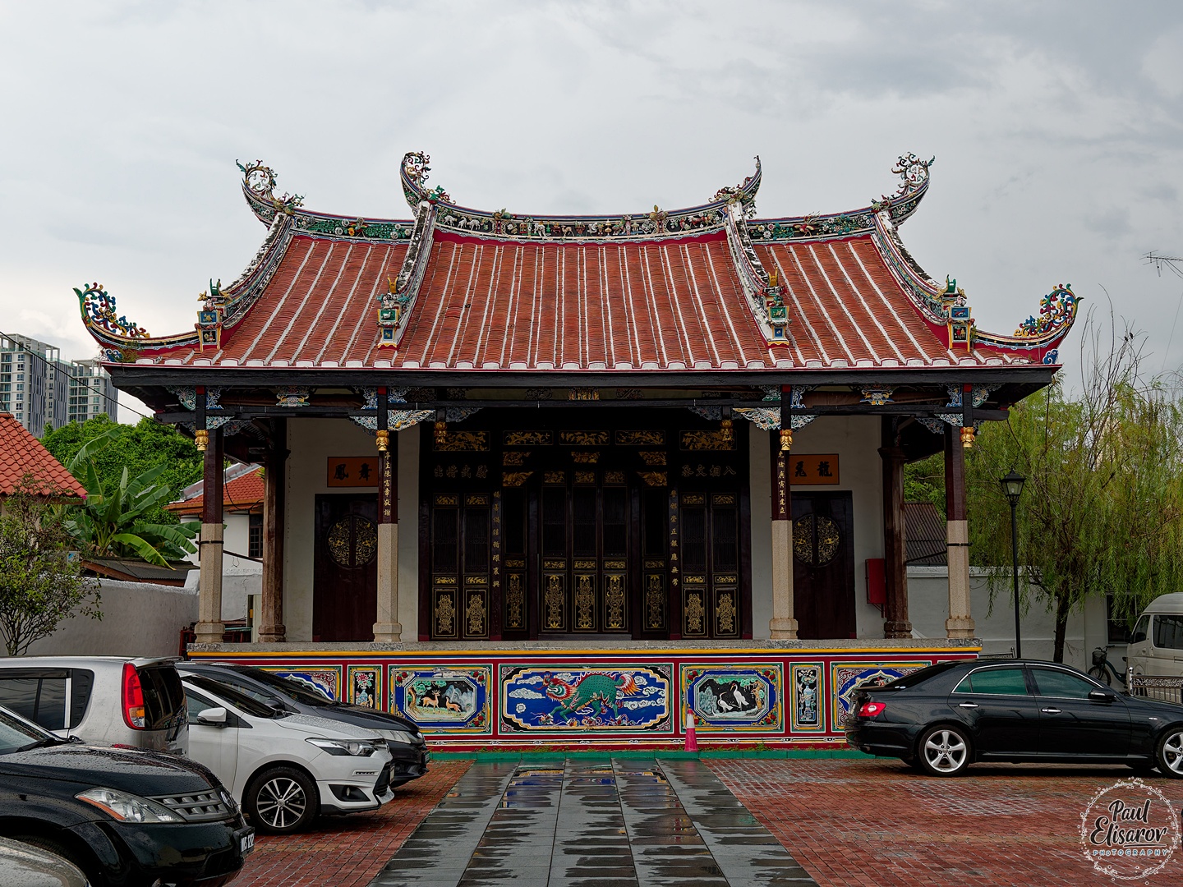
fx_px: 1640
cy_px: 444
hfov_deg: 39.7
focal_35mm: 48
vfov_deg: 30.3
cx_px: 592
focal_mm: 24
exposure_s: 1/640
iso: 200
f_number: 4
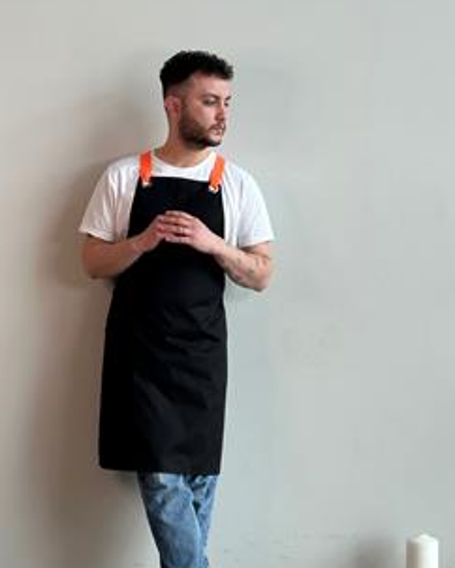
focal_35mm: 64
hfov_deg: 23.9
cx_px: 214
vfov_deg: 29.5
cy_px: 345
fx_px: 1076
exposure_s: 1/100
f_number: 1.78
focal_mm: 6.86
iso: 50
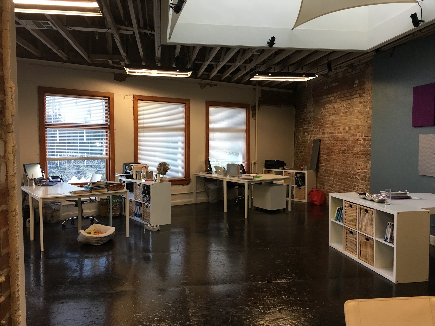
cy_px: 163
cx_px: 218
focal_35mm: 29
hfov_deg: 61.7
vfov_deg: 48.2
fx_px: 364
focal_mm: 4.15
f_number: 2.2
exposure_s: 1/30
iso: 40
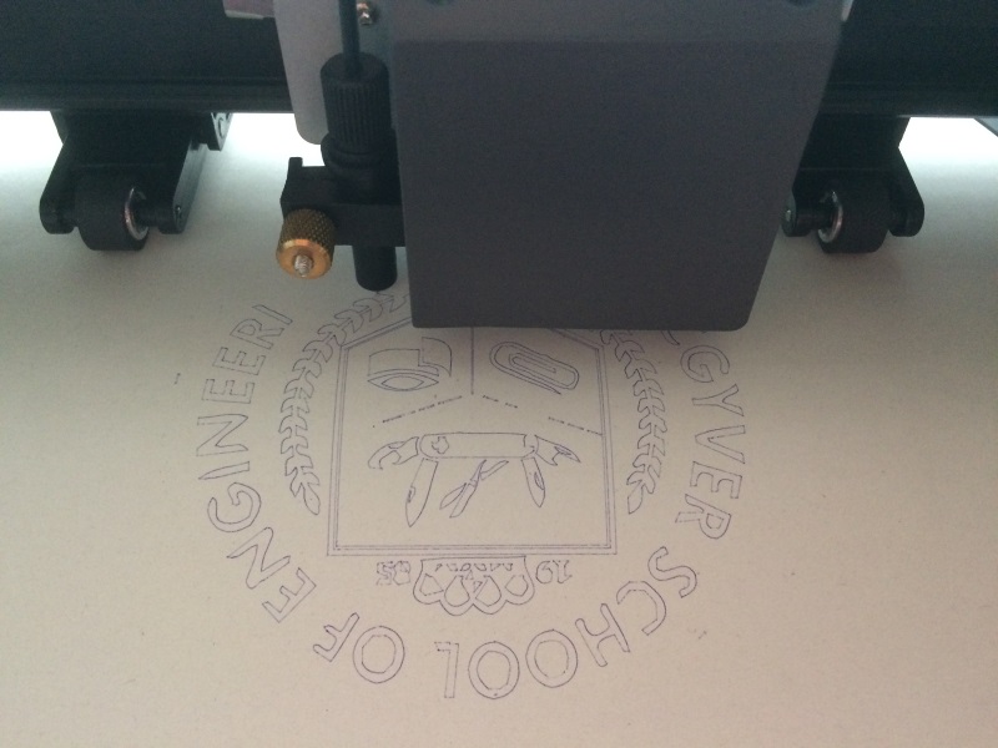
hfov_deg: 61.7
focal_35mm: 29
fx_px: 836
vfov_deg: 48.2
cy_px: 374
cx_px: 499
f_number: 2.2
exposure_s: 1/25
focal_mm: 4.15
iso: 250
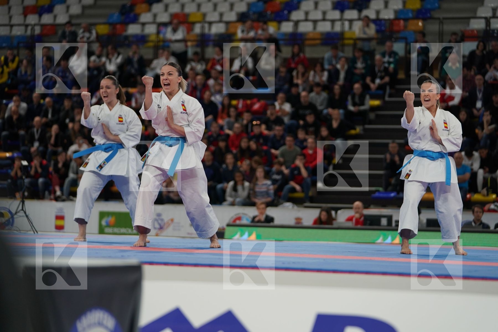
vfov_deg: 12.0
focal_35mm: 114
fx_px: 1577
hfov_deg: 17.9
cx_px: 249
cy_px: 166
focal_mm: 114
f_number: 2.8
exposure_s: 1/500
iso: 640
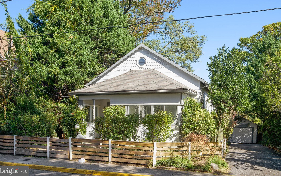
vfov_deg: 40.6
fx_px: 237
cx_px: 140
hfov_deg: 61.2
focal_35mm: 31
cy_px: 81
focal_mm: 30
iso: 200
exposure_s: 1/250
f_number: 9
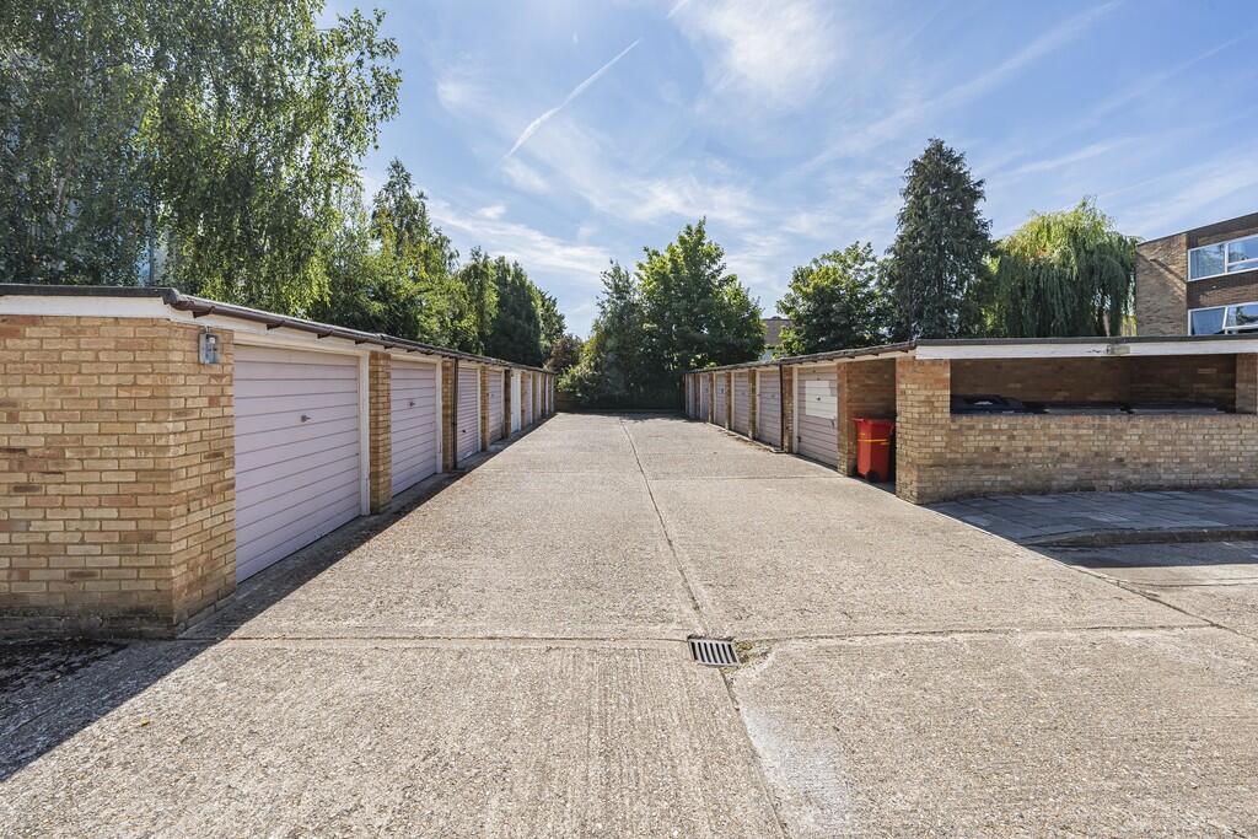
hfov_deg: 112.6
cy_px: 420
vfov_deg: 90.0
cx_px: 629
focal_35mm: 12
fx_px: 419
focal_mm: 12
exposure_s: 1/640
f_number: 9
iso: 320
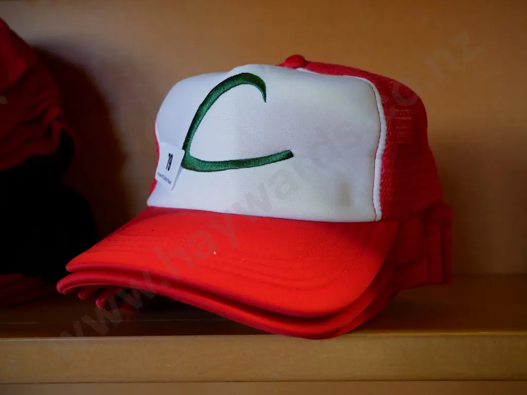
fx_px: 518
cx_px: 264
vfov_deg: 41.8
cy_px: 198
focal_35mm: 34
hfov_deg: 54.0
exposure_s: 1/60
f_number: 3.8
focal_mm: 17
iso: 640
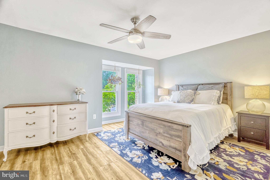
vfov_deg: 73.7
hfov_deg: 96.8
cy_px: 90
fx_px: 120
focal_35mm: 16
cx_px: 135
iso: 1250
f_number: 7.1
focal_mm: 16
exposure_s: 1/25
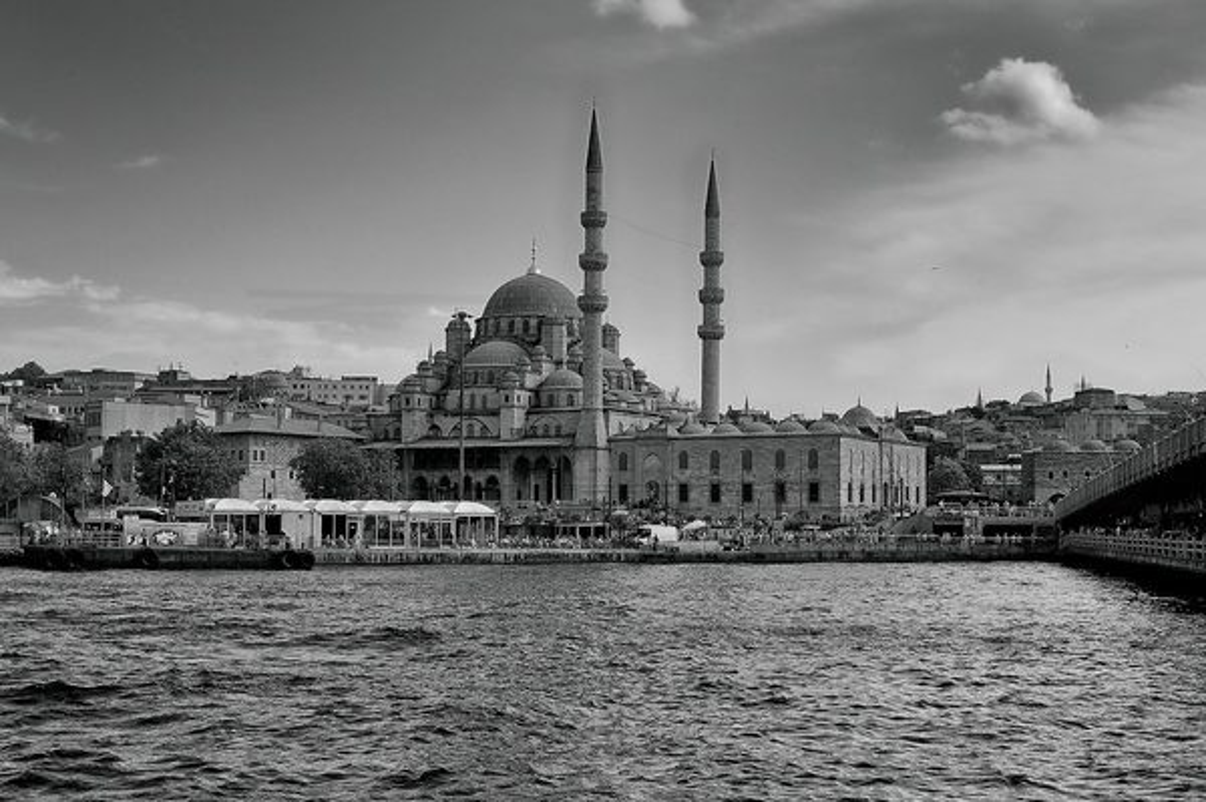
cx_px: 603
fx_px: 1674
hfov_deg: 39.6
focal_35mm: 50
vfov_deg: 26.9
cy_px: 401
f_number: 14
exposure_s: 1/800
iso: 1000
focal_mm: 50
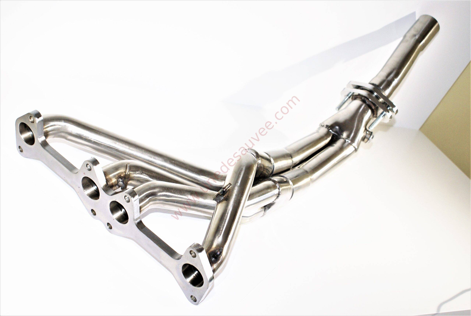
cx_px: 236
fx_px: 589
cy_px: 158
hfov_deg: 43.6
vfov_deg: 29.9
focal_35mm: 45
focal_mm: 30
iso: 200
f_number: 5.6
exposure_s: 1/80
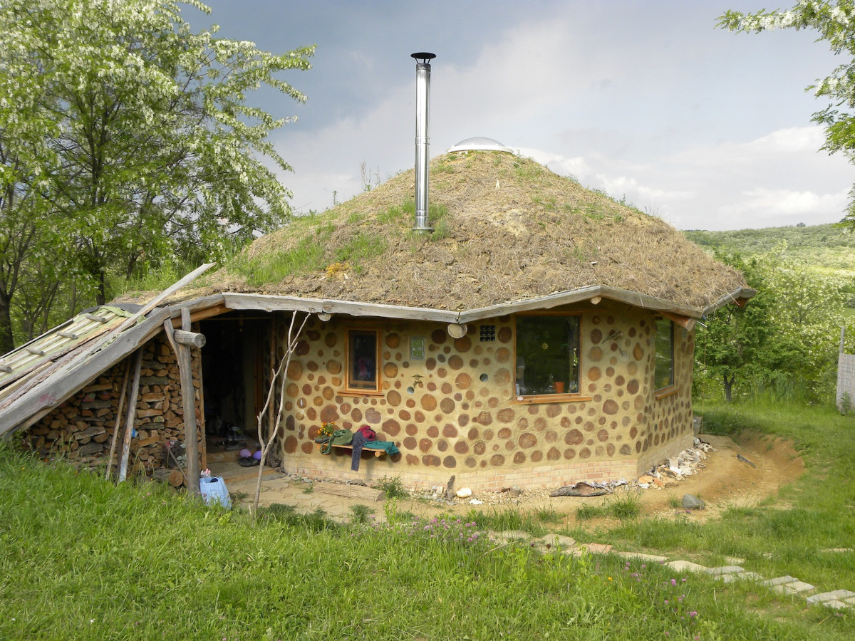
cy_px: 320
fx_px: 815
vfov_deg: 42.9
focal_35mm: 33
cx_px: 428
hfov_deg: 55.4
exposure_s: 1/148
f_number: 4
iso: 64
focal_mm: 5.9
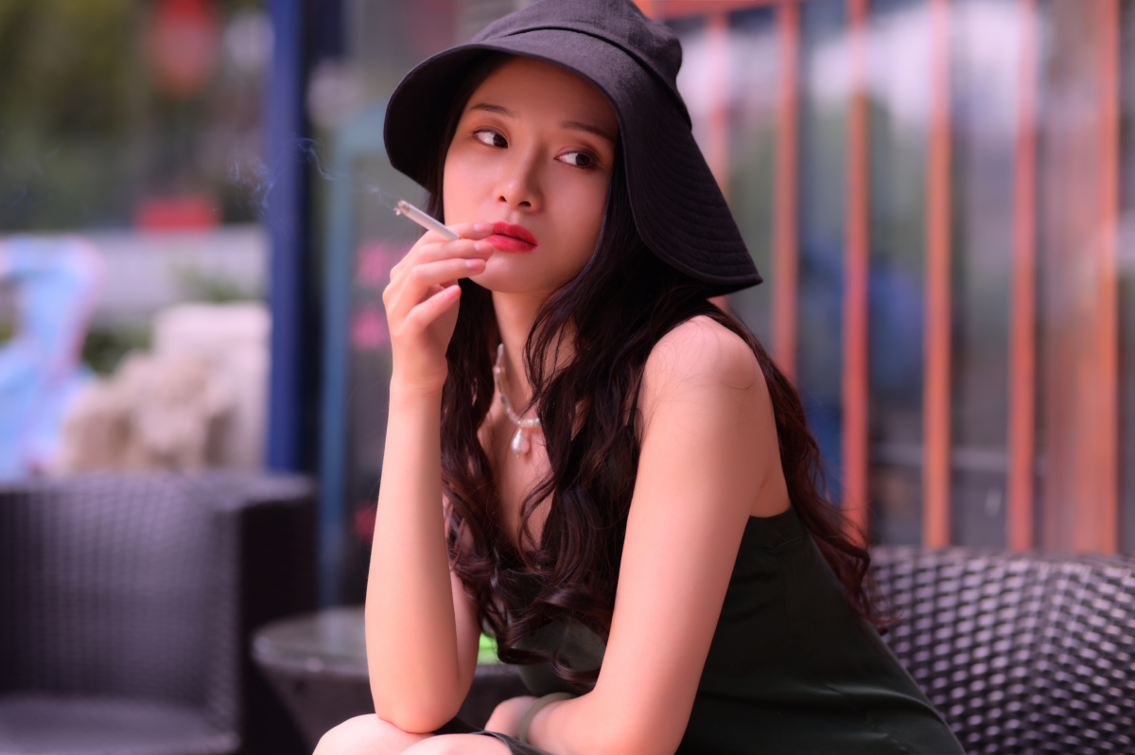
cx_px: 568
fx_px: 2678
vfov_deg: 16.0
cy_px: 378
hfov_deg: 23.9
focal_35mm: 85
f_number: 2
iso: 100
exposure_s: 1/640
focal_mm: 85
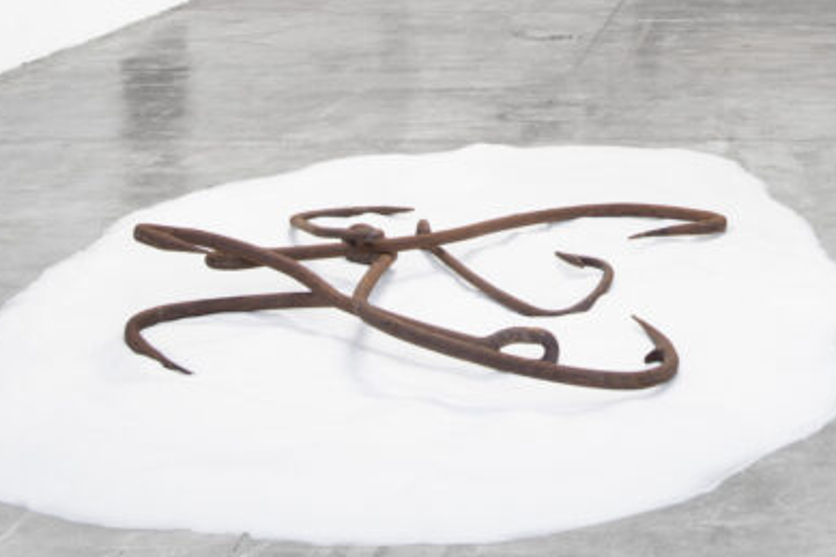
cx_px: 759
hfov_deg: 24.9
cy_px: -165
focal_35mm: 79
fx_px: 1834
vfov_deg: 16.3
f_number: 5.6
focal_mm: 30
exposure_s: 1/2
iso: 50
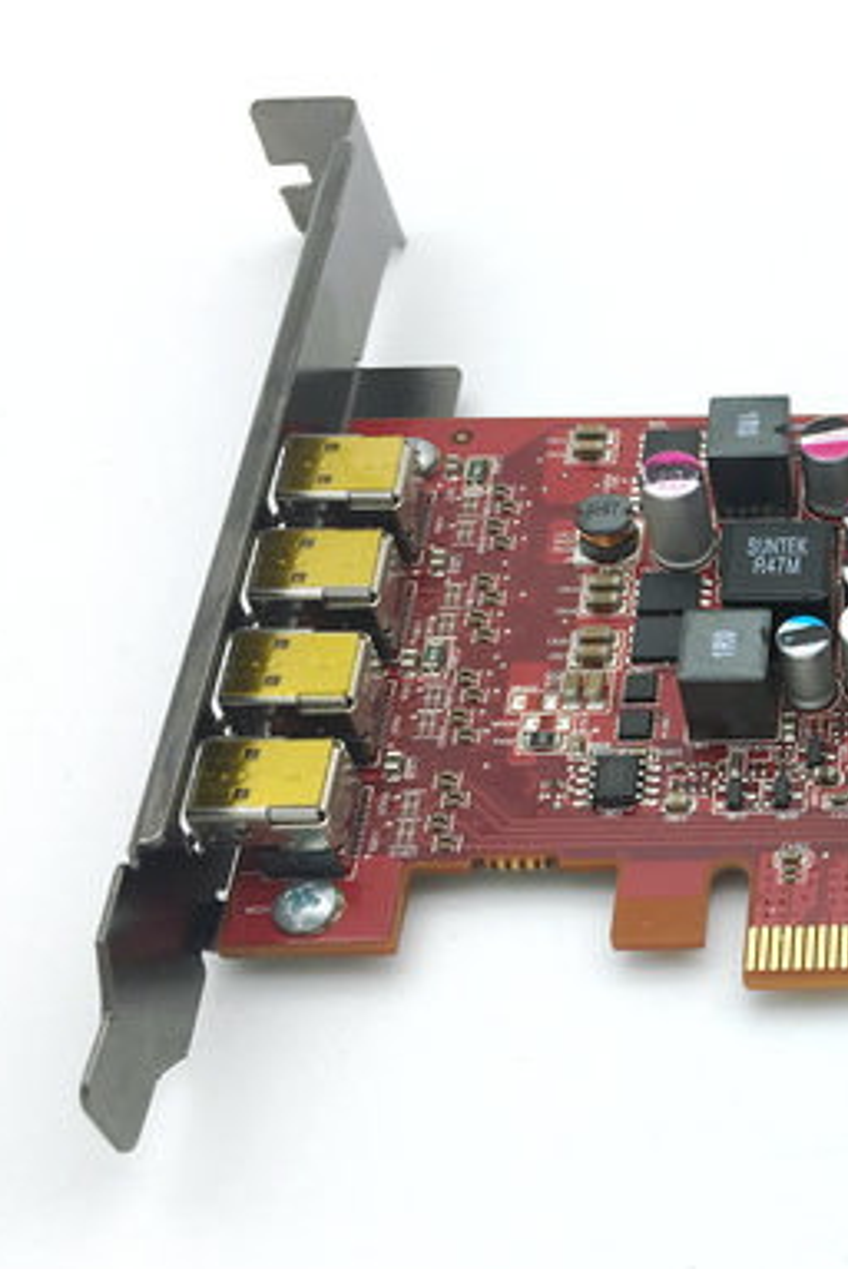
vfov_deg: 33.9
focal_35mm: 59
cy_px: 712
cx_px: 1090
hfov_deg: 21.0
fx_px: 2081
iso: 25
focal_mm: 4.15
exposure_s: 1/596
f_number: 2.2
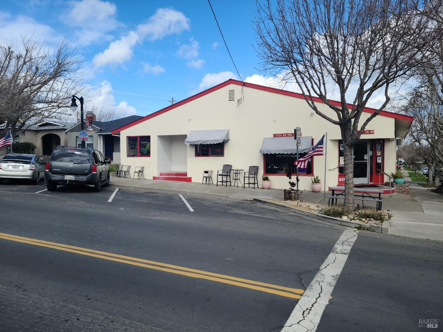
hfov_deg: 63.4
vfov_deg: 49.8
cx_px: 222
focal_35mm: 28
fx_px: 358
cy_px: 166
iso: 25
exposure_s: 1/834
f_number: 2
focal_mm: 5.9
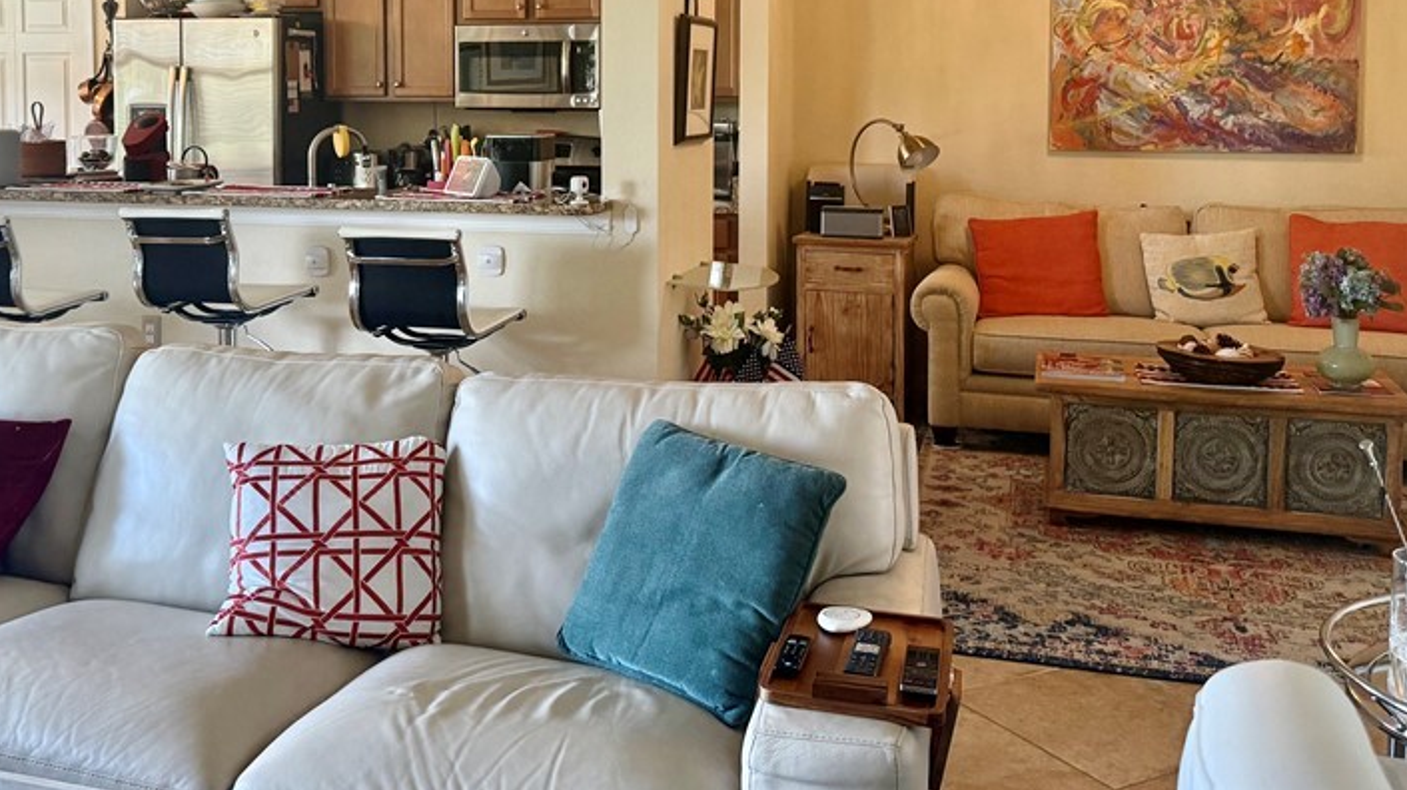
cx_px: 557
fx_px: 1417
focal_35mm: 38
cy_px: 168
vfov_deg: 30.5
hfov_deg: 52.4
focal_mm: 6.76
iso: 250
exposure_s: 1/120
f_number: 1.78
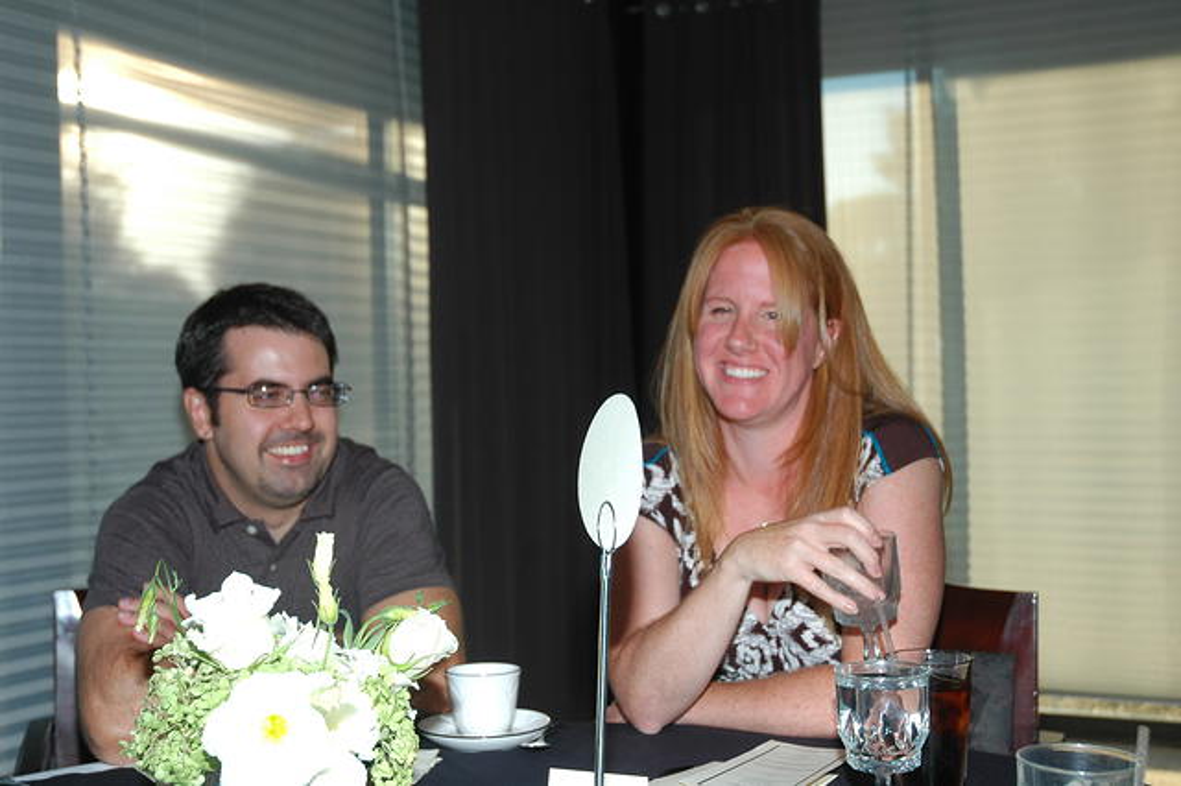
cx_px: 590
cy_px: 393
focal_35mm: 51
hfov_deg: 38.9
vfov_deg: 26.5
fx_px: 1672
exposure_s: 1/60
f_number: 4.2
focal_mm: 34
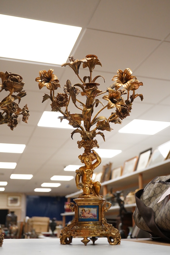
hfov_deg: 29.9
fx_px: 319
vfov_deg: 43.6
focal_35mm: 45
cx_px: 85
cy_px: 128
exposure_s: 1/500
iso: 2500
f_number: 3.5
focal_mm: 30
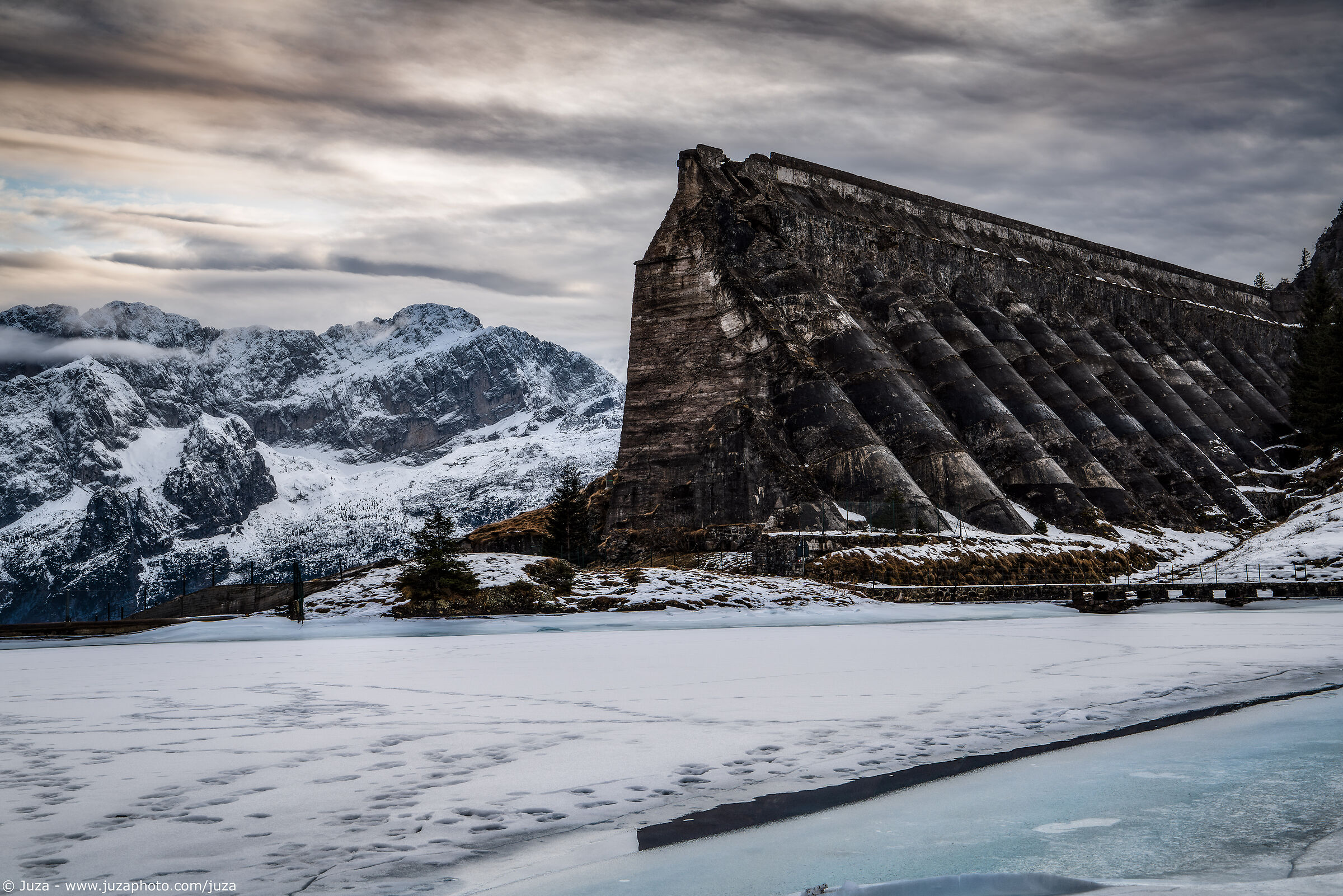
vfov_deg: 24.5
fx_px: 2063
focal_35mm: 55
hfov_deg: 36.1
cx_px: 672
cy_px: 448
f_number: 11
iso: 100
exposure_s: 1/100
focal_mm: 55.3
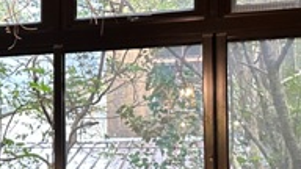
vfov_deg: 11.0
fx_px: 870
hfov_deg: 18.6
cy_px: 156
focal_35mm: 109
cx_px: -56
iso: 400
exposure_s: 1/60
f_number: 1.78
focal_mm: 6.86
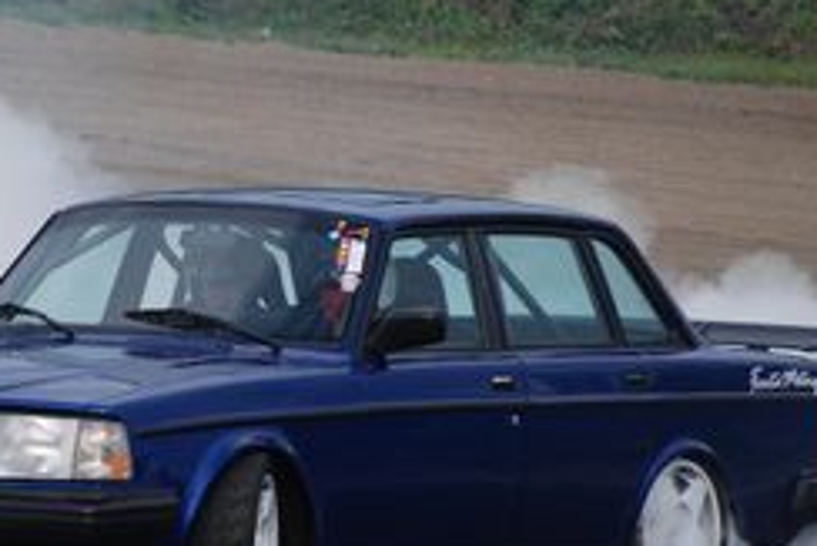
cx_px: 315
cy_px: 234
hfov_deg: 2.6
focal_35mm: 786
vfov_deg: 1.8
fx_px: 17848
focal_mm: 200
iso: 200
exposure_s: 1/500
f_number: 5.6
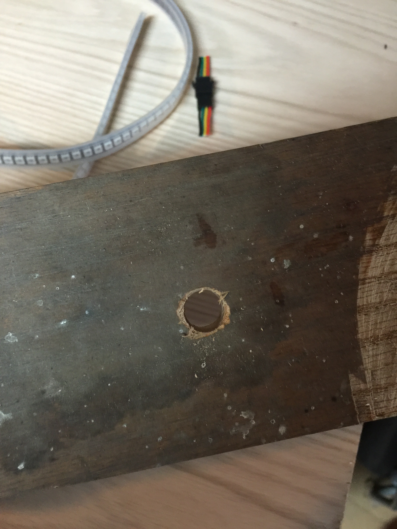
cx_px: 198
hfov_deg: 48.2
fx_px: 443
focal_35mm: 29
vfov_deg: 61.7
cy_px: 264
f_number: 2.2
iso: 100
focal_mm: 4.15
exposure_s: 1/10
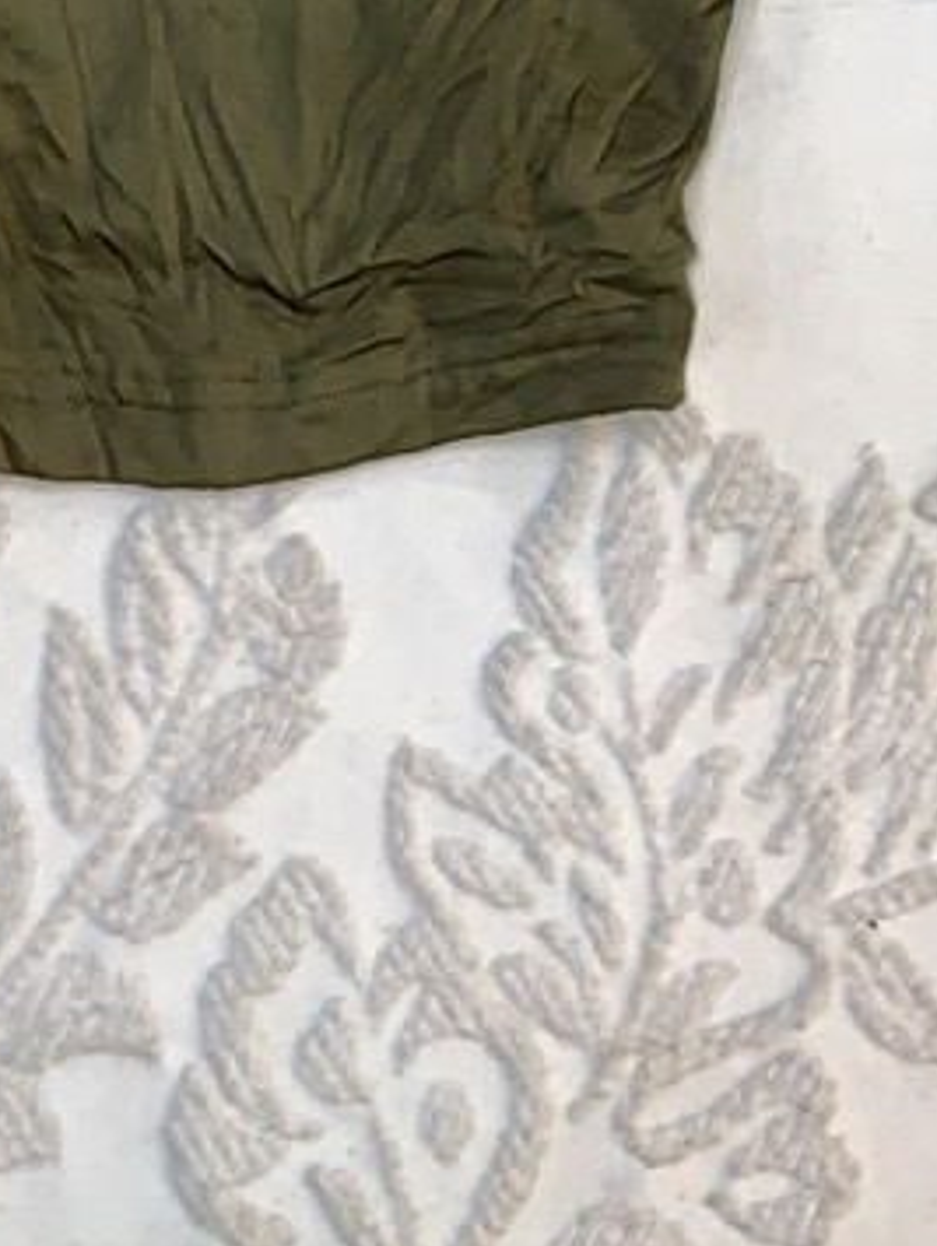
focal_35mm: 79
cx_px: 28
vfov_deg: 22.2
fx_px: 2846
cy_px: -362
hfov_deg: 18.3
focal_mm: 4.25
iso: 32
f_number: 1.8
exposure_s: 1/100
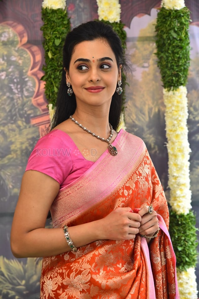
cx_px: 100
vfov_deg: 18.6
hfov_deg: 12.5
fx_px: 912
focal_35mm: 110
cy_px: 150
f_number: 4.5
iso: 640
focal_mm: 110
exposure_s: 1/125
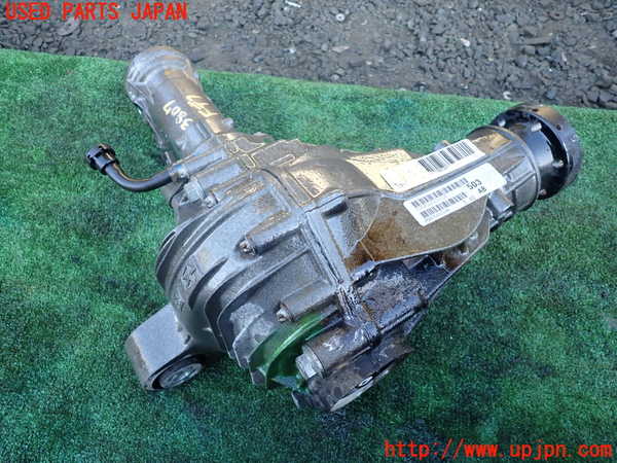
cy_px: 232
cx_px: 308
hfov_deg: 69.4
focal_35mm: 25
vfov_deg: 54.9
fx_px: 446
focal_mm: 4.5
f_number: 2
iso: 100
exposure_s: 1/80
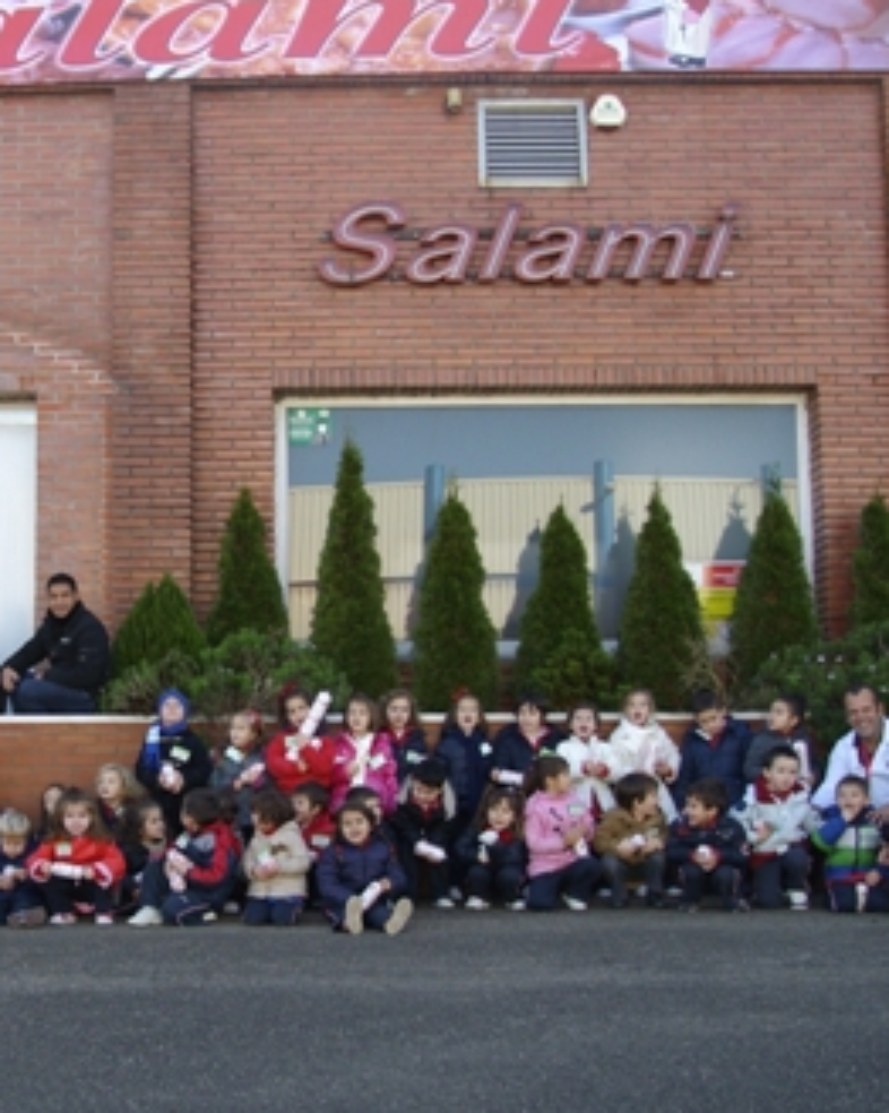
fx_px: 1580
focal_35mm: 48
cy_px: 560
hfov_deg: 30.9
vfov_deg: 38.8
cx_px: 234
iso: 80
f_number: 2.7
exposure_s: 1/250
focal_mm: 6
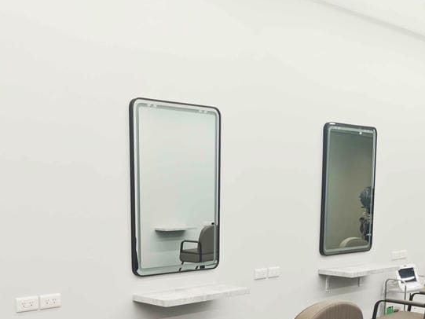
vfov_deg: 27.3
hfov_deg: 37.5
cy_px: 301
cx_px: 194
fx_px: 626
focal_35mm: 51
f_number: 2
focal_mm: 8.72
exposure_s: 1/120
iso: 160
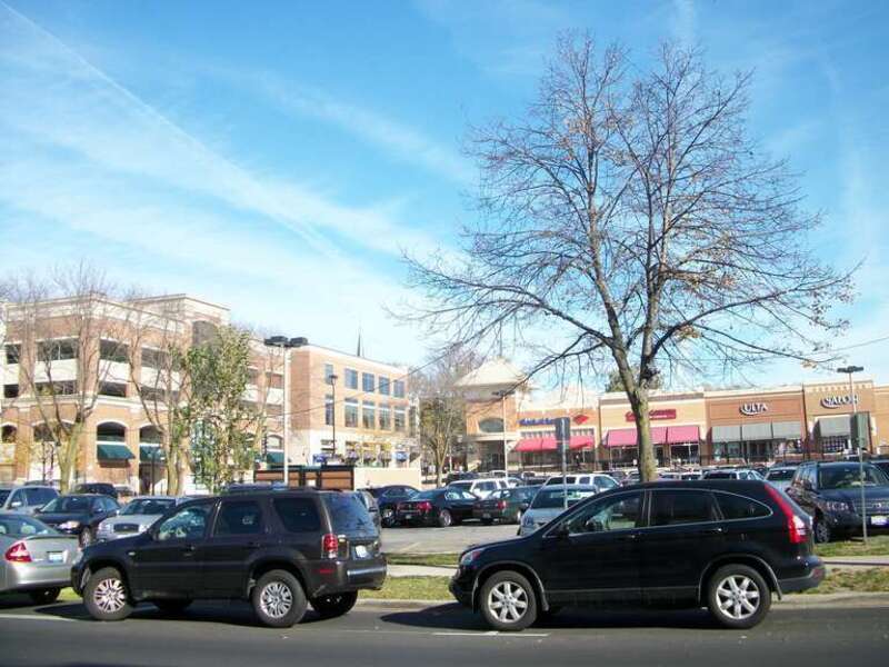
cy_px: 334
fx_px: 899
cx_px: 444
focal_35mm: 35
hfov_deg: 52.6
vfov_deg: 40.7
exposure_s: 1/640
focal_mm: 6.3
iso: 80
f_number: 3.1
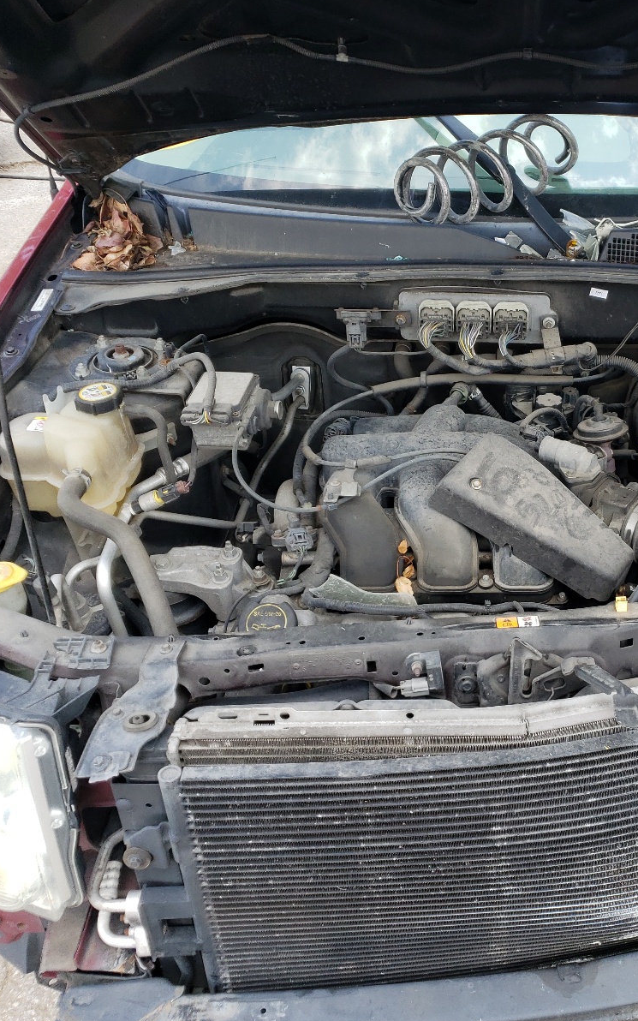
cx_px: 524
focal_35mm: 37
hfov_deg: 33.3
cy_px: 510
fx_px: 1029
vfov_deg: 52.7
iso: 50
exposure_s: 1/500
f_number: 1.5
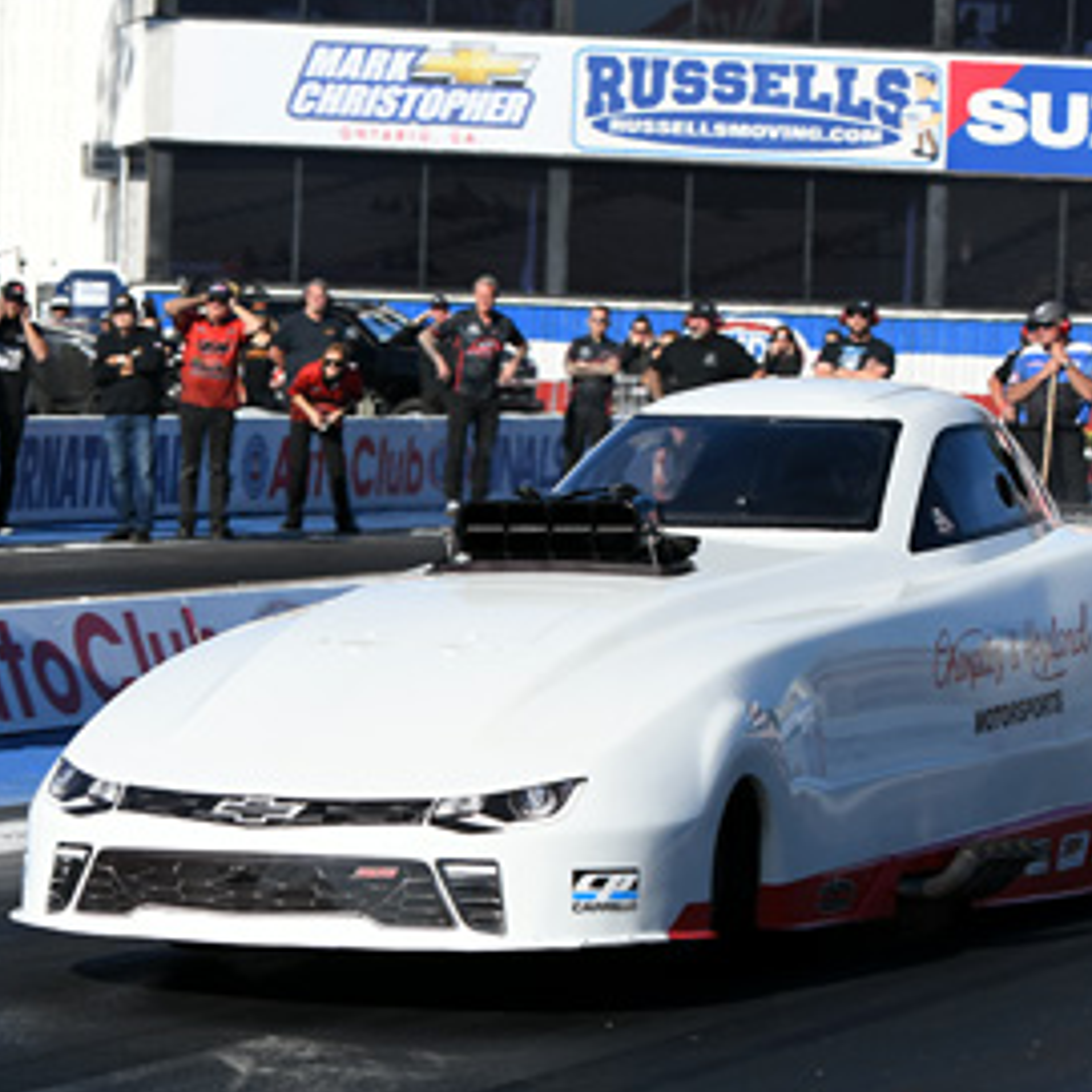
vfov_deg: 10.6
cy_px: 604
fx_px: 5889
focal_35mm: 165
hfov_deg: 10.6
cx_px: 608
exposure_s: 1/1000
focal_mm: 70
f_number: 5.6
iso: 160
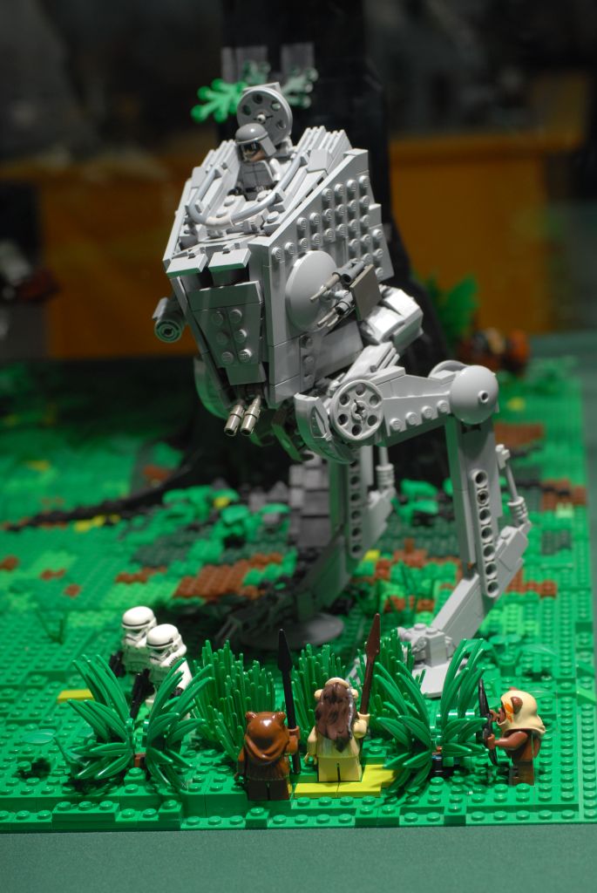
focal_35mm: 75
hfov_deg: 18.2
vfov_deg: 27.0
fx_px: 1861
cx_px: 298
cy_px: 446
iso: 200
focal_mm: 50
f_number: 4.5
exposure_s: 1/250
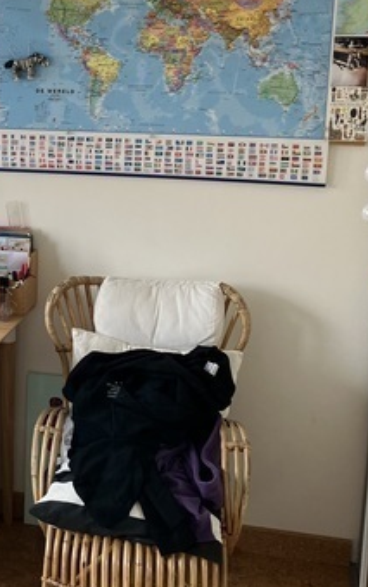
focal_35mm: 67
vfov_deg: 30.6
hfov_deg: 18.6
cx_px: -52
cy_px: 264
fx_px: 1073
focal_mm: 3.99
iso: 64
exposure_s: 1/121
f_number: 1.8
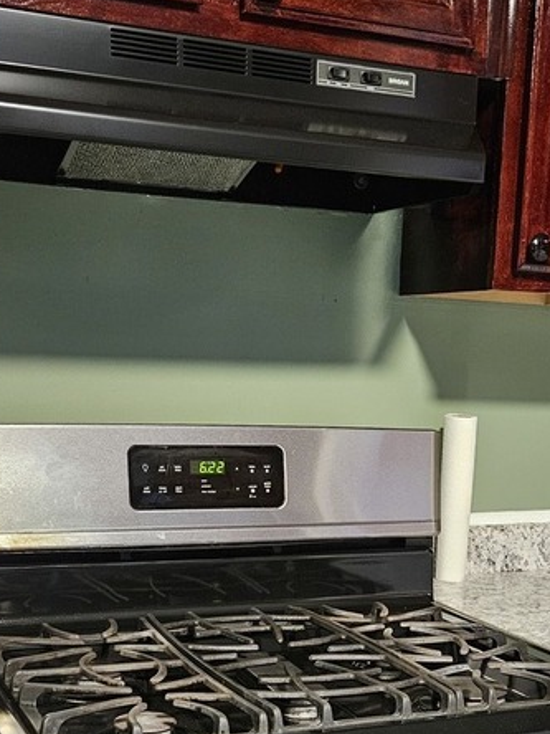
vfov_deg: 33.4
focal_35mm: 56
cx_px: 353
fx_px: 1186
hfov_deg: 26.0
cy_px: 587
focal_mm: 5.4
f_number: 1.8
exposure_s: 1/24
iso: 500
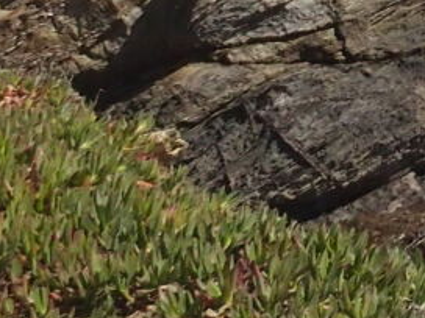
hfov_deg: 11.4
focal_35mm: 148
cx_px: 975
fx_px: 1817
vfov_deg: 9.7
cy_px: -182
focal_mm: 6
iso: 800
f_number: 5
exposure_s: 1/500
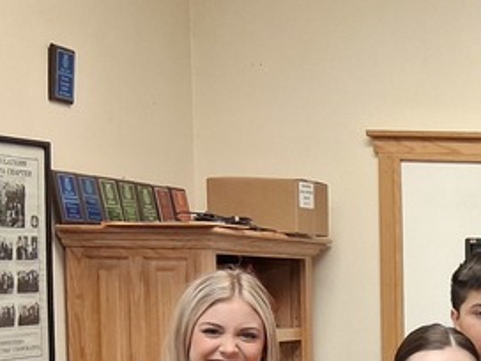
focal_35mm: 98
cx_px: 752
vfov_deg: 14.6
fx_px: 1362
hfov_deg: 17.7
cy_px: 442
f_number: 1.8
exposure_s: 1/50
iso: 320
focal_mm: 3.98
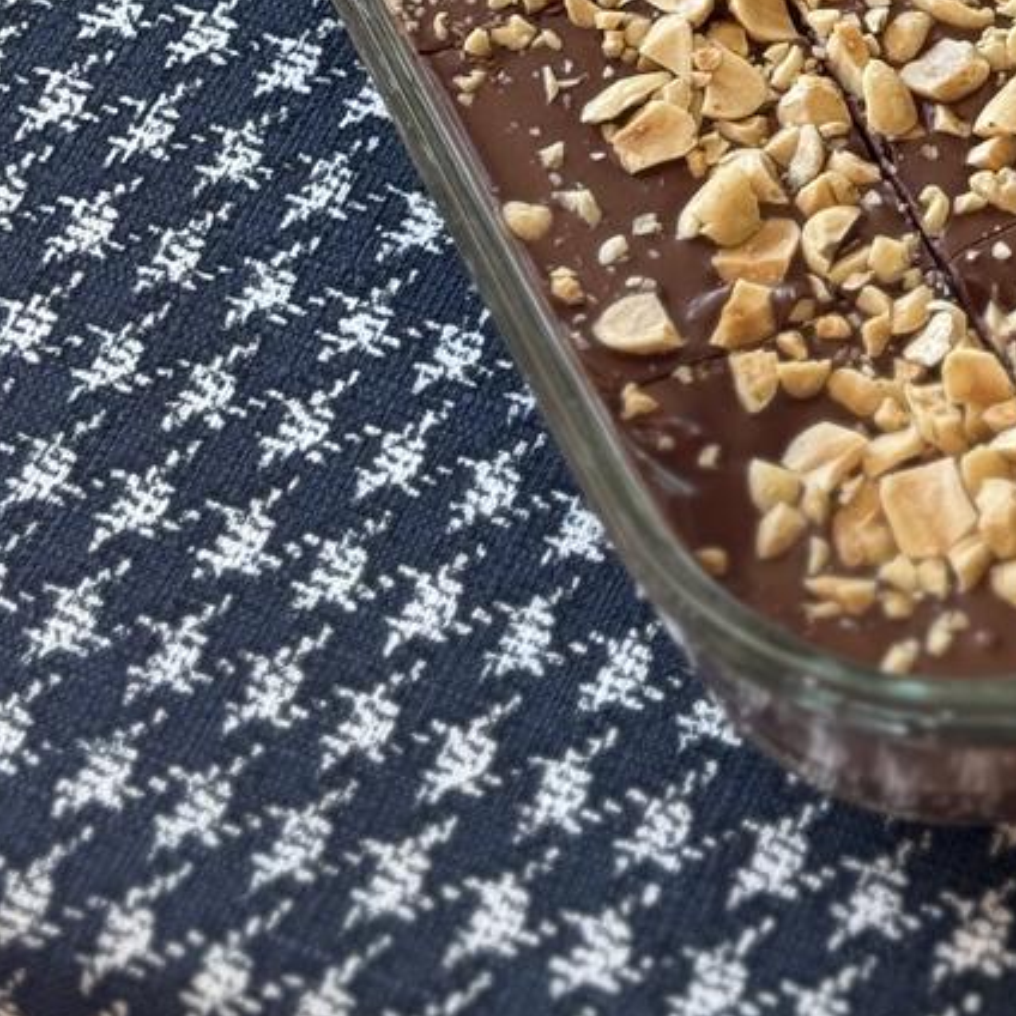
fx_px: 5313
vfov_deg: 10.4
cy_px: -661
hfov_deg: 10.7
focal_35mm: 160
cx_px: 1220
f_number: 1.78
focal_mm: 6.76
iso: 100
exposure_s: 1/96
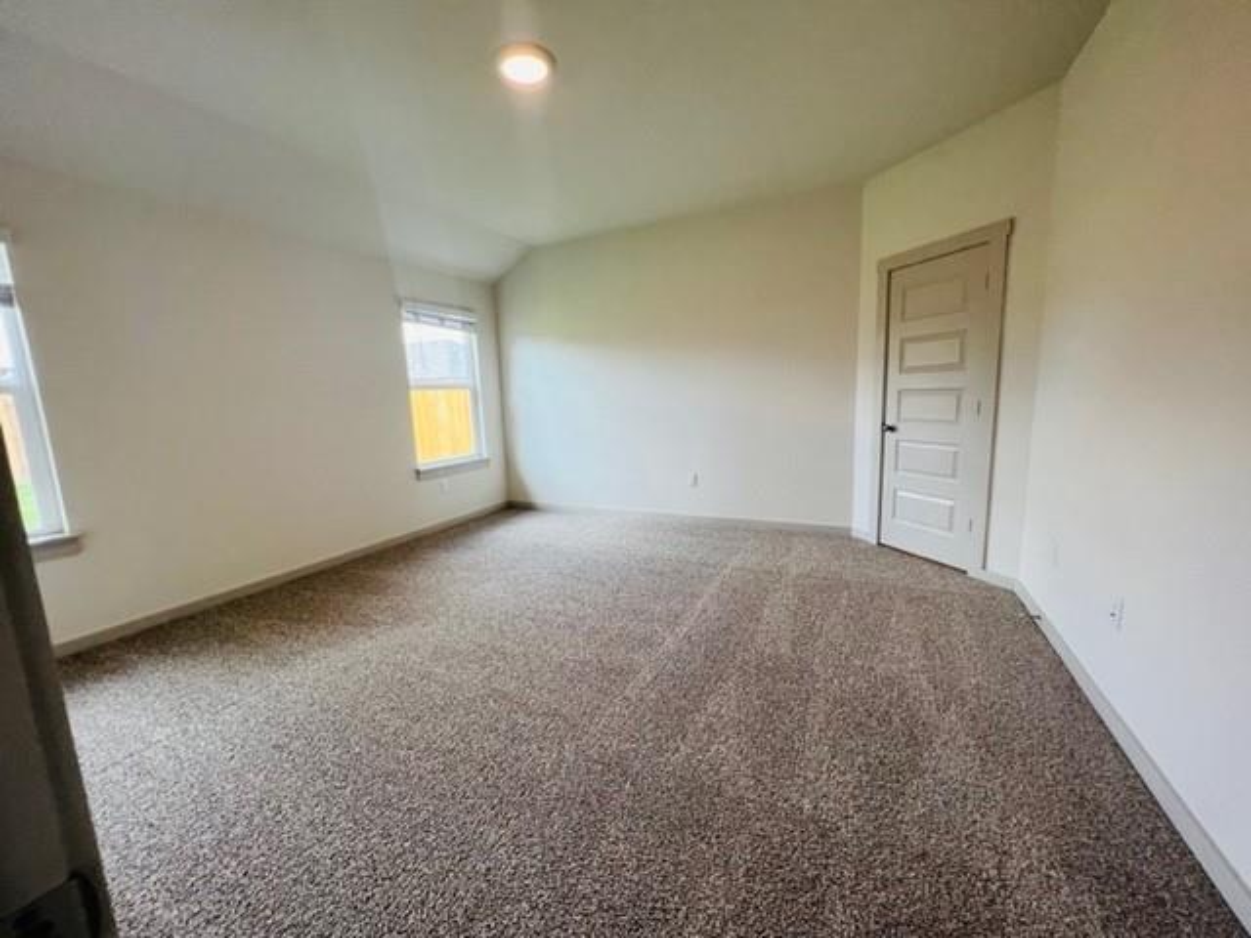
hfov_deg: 106.2
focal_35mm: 13
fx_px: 470
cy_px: 469
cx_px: 626
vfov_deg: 89.9
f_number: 1.8
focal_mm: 1.57
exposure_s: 1/120
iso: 80
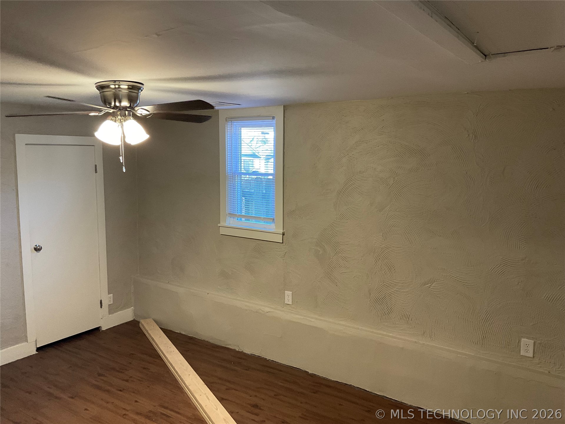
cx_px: 282
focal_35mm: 29
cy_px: 212
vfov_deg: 48.2
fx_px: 473
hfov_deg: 61.7
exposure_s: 1/60
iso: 160
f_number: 1.8
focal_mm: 3
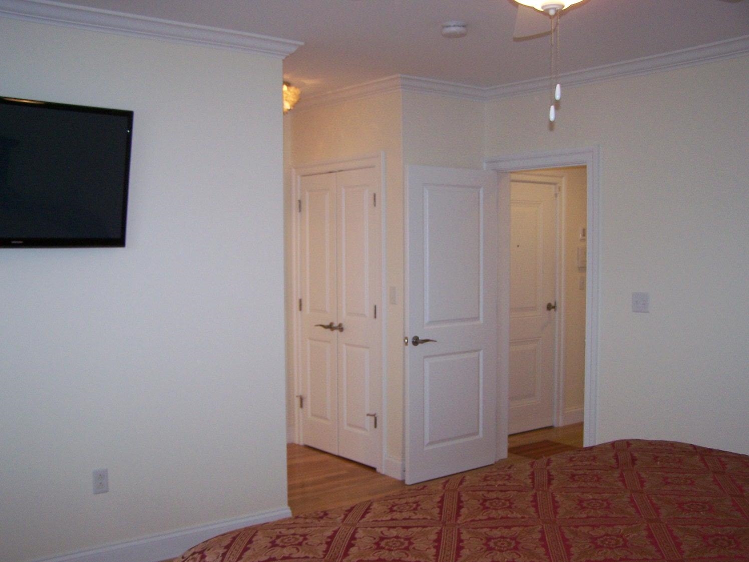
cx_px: 374
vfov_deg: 37.7
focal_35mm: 38
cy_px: 281
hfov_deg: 49.0
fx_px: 822
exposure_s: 1/60
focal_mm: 6.3
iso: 160
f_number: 2.8
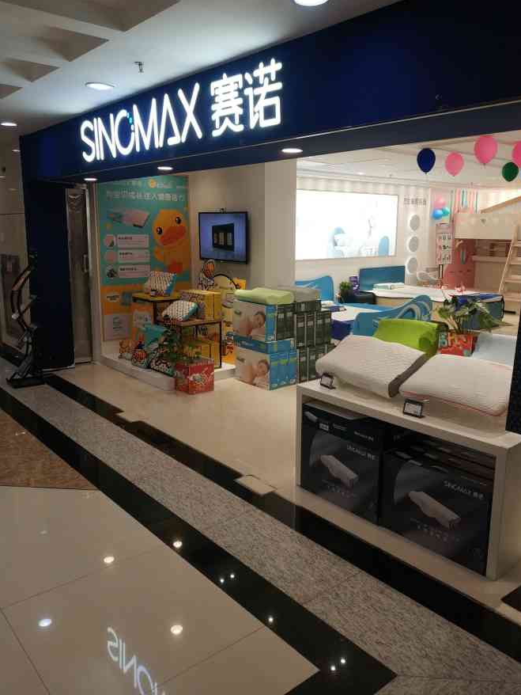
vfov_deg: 53.9
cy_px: 330
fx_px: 682
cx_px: 276
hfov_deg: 41.8
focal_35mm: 34
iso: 194
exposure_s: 1/100
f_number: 2
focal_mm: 4.5
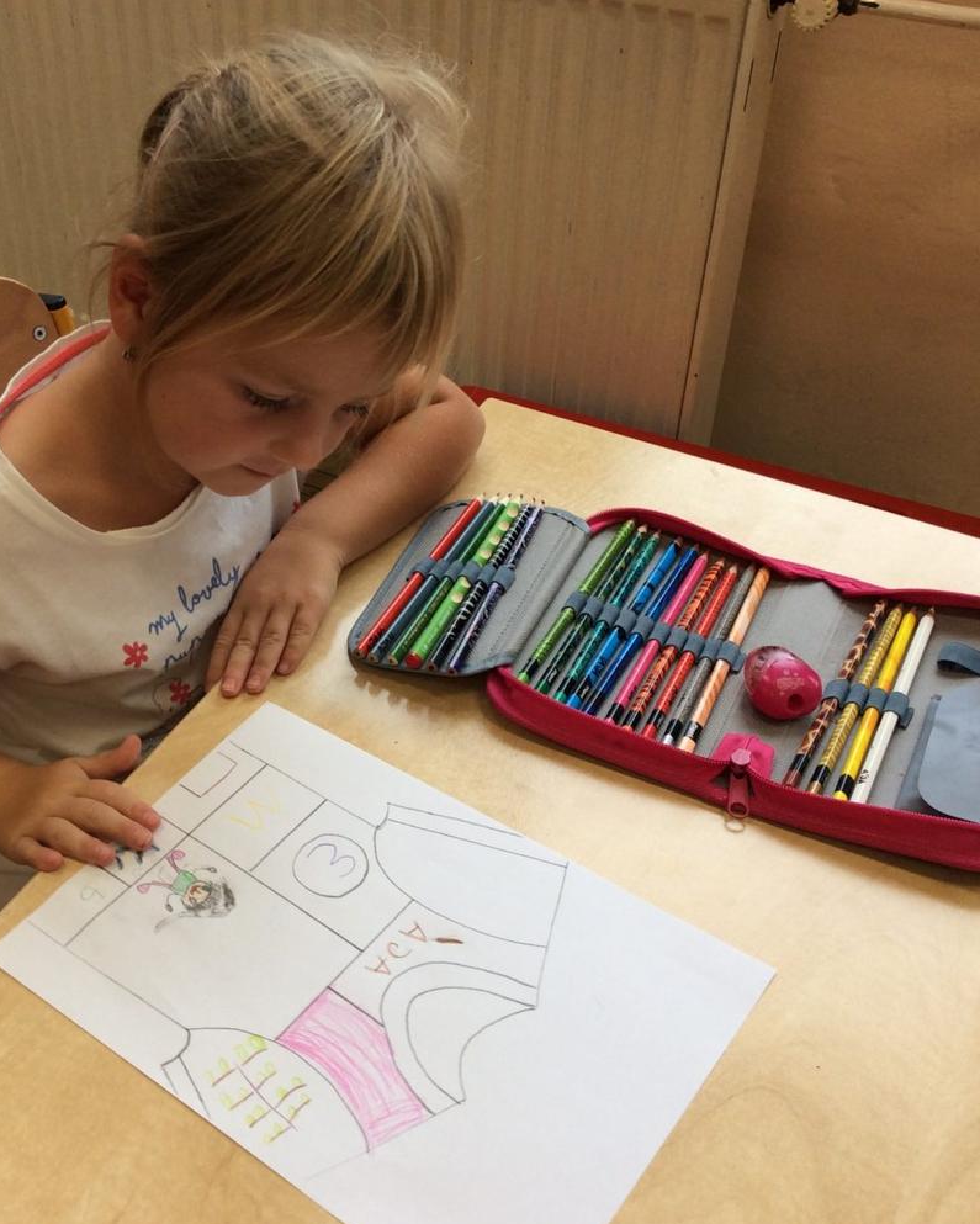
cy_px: 614
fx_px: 1522
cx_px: 286
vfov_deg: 43.8
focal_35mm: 42
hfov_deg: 35.2
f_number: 2.4
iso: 32
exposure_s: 1/148
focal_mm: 3.3
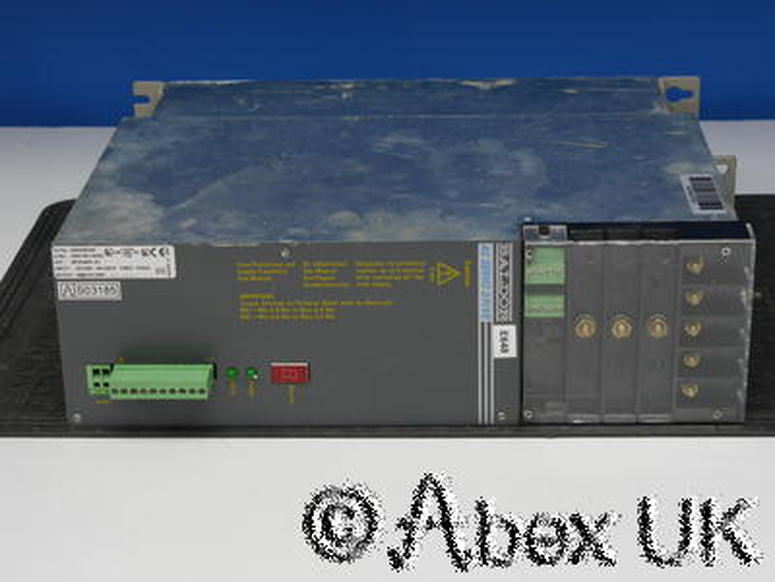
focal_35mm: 80
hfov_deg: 24.4
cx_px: 388
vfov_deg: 18.4
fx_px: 1791
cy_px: 291
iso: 400
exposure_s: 1/30
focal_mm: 40
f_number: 7.1
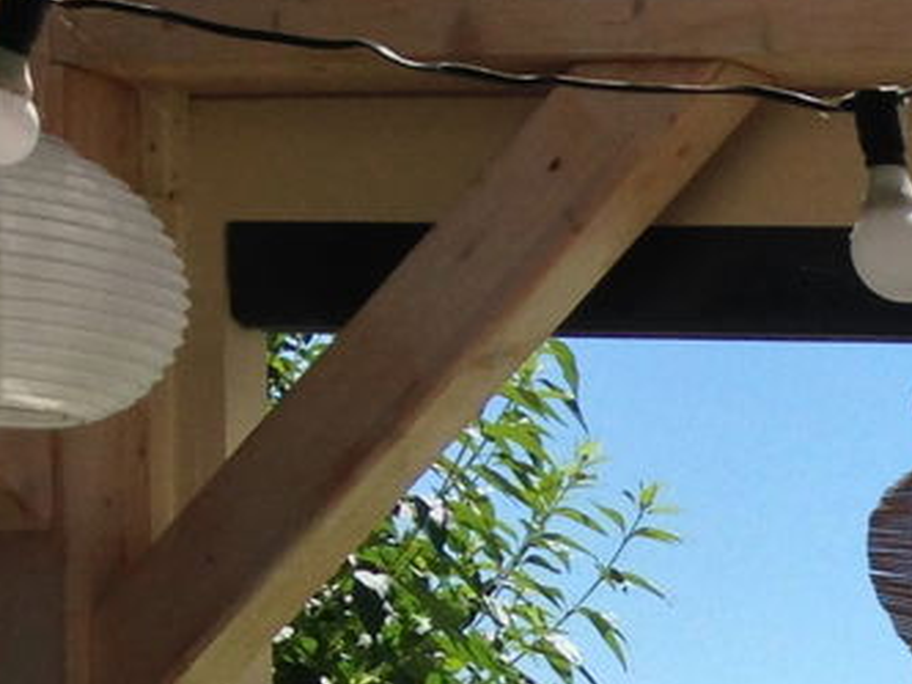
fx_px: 4189
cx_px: 2041
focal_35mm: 159
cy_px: 1409
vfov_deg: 8.8
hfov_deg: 10.9
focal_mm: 4.13
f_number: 2.4
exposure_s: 1/1506
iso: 50
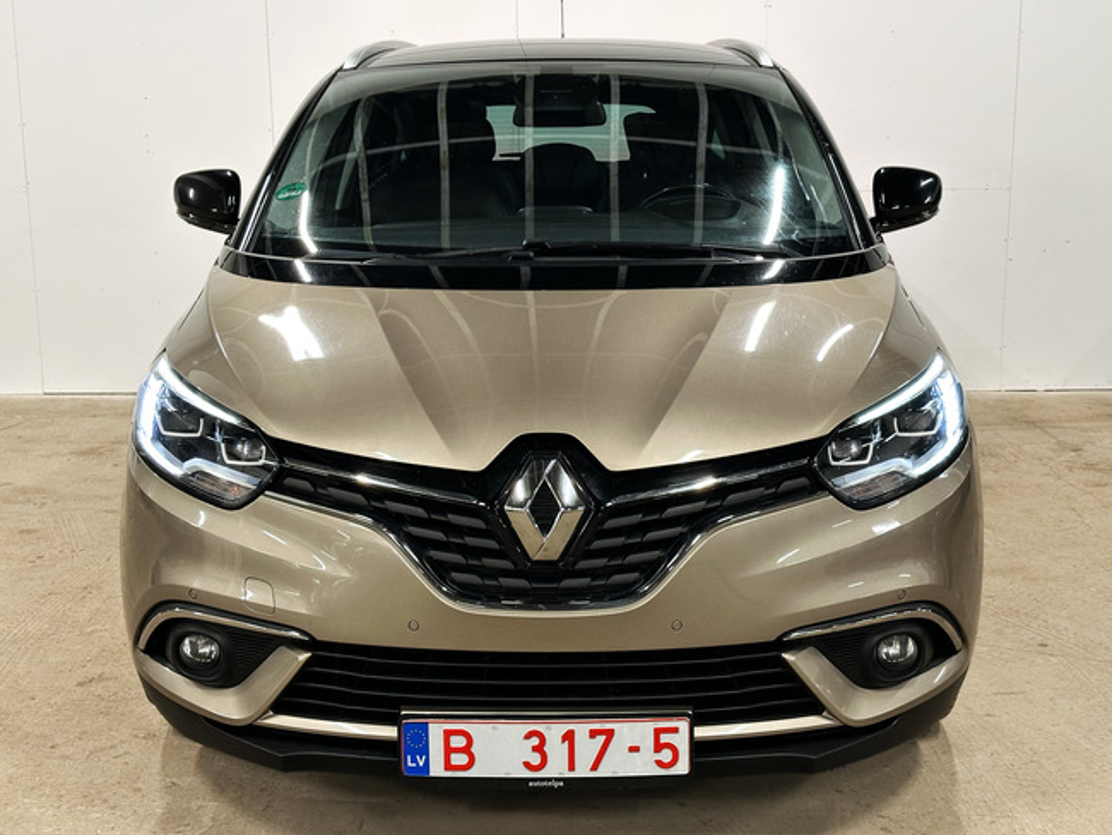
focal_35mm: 48
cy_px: 418
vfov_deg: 30.3
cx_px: 556
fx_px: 1543
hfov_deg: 39.6
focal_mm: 6.86
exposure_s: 1/50
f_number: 1.8
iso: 200
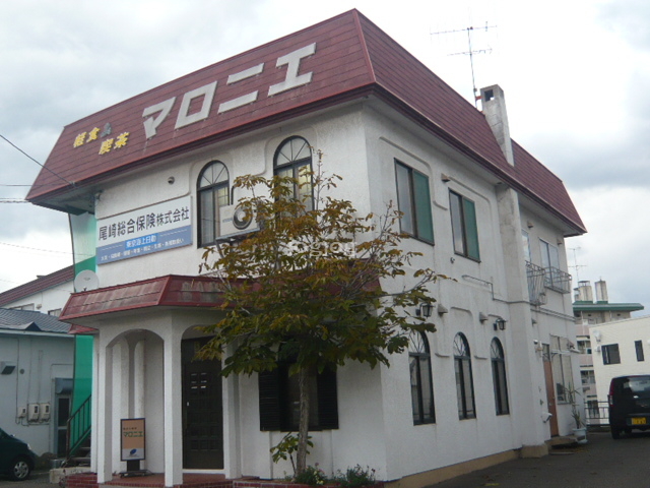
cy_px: 244
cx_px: 325
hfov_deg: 51.4
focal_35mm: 36
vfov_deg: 39.7
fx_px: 676
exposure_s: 1/125
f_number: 2.8
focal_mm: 4.6
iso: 100
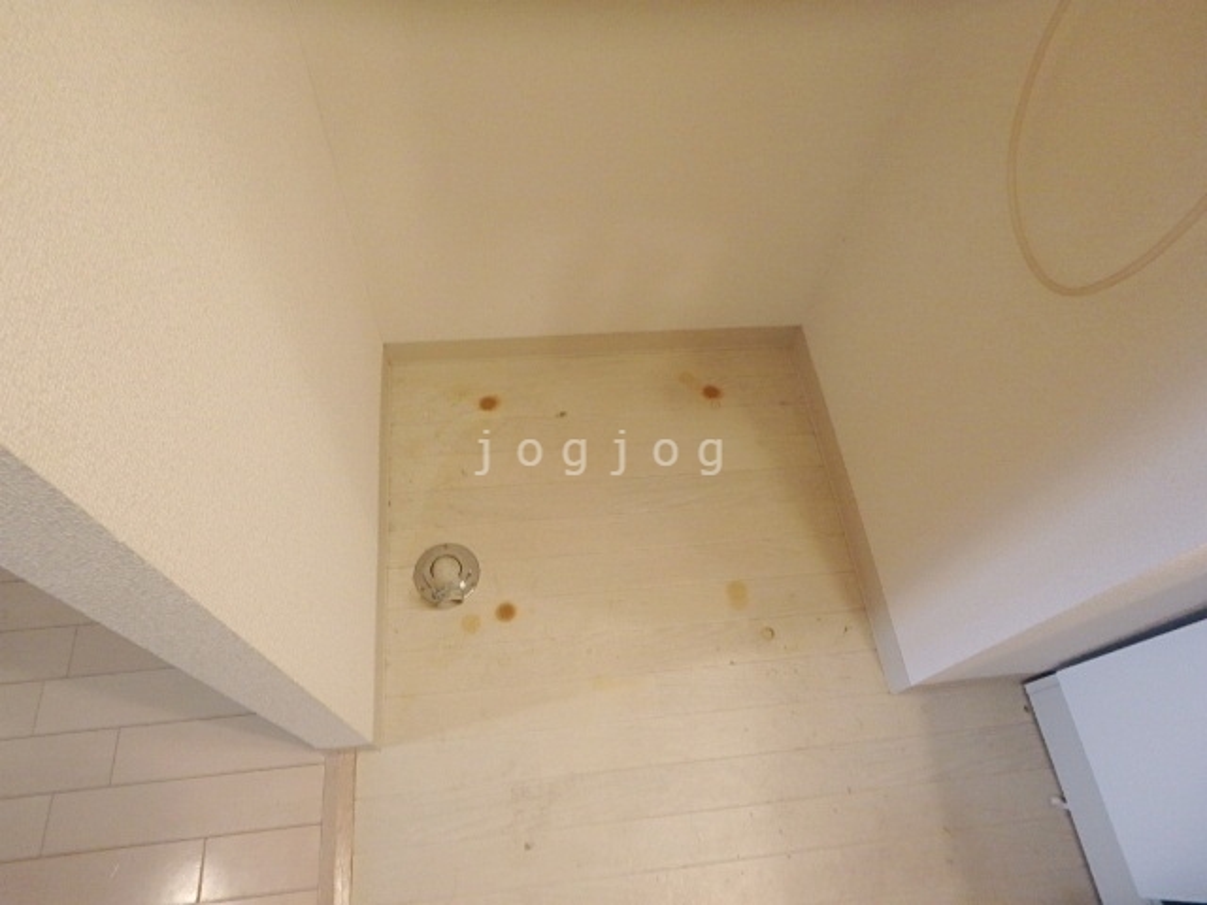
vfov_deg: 63.4
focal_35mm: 21
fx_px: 732
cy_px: 452
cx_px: 604
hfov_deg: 79.0
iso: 320
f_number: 3.5
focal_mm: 3.7
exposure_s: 1/30
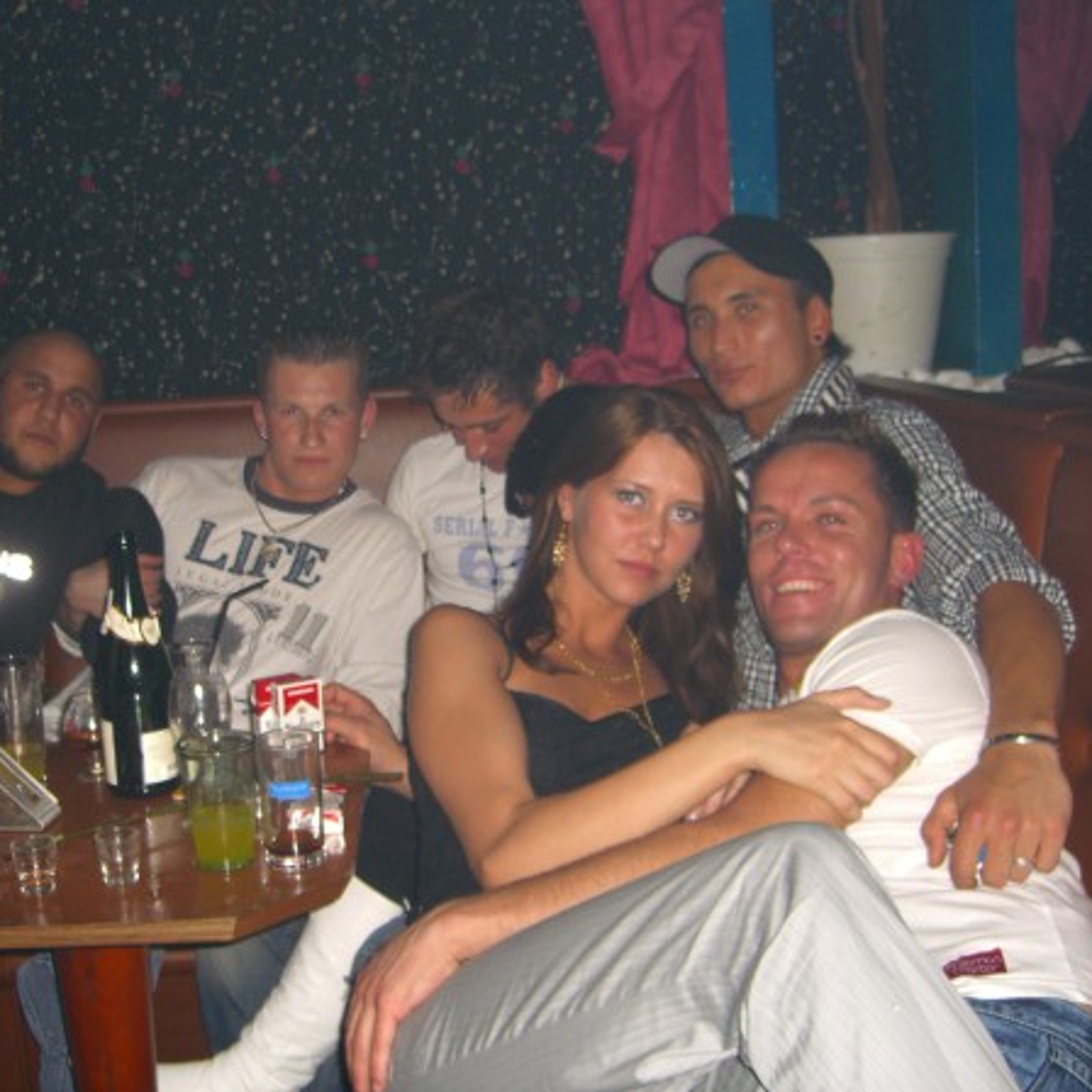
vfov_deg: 37.6
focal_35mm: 45
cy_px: 546
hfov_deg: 37.3
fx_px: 1606
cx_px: 407
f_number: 2.8
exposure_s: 1/60
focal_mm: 7.9
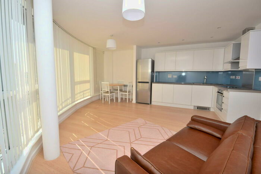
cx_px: 130
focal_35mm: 20
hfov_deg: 85.4
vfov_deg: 63.2
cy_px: 87
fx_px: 141
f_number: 7.1
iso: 100
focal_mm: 13
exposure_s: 1/200
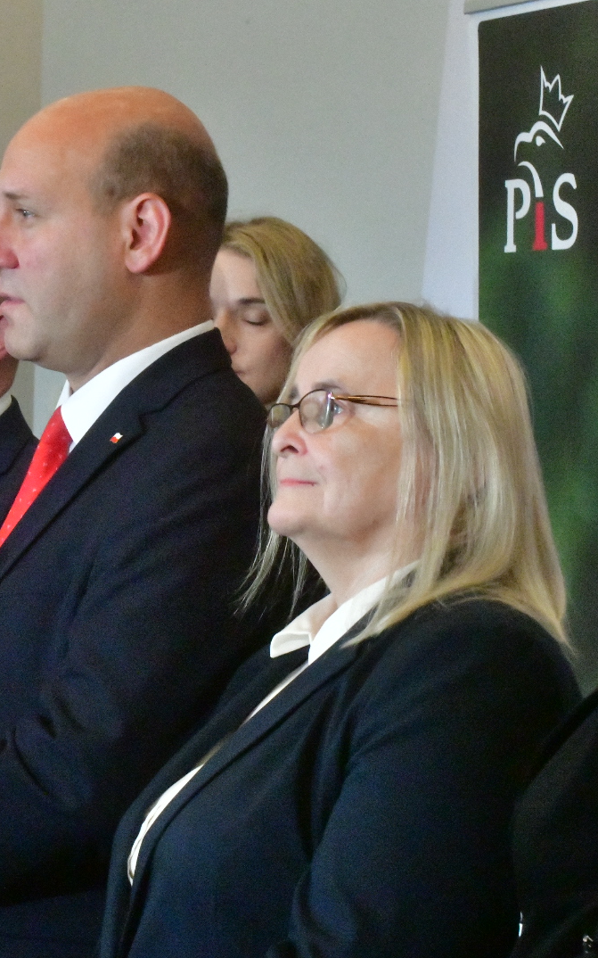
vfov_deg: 14.3
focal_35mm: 146
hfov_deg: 9.0
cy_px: 481
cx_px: 232
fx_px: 3808
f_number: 22
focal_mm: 95
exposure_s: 1/60
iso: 20000
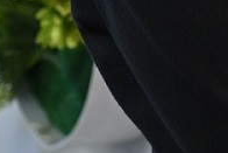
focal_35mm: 727
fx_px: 4608
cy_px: -109
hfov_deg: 2.8
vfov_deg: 1.9
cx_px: 542
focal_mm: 95
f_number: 4.5
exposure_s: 1/160
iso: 1000
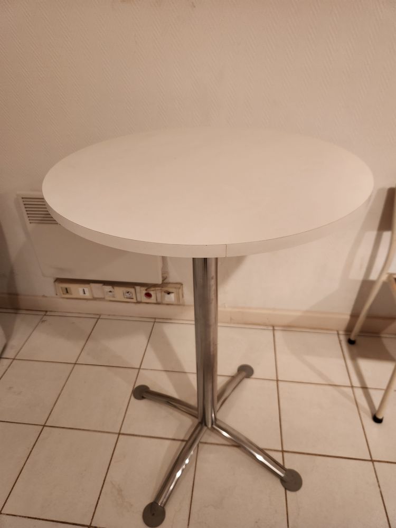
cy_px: 264
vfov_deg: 73.9
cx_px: 198
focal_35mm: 23
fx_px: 351
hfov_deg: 58.9
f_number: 1.8
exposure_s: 1/100
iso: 500
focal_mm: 5.4
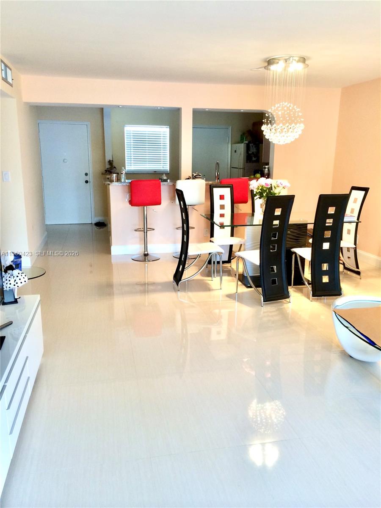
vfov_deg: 60.0
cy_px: 254
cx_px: 190
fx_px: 440
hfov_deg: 46.8
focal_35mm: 30
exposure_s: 1/30
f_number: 2.2
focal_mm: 4.12
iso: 80
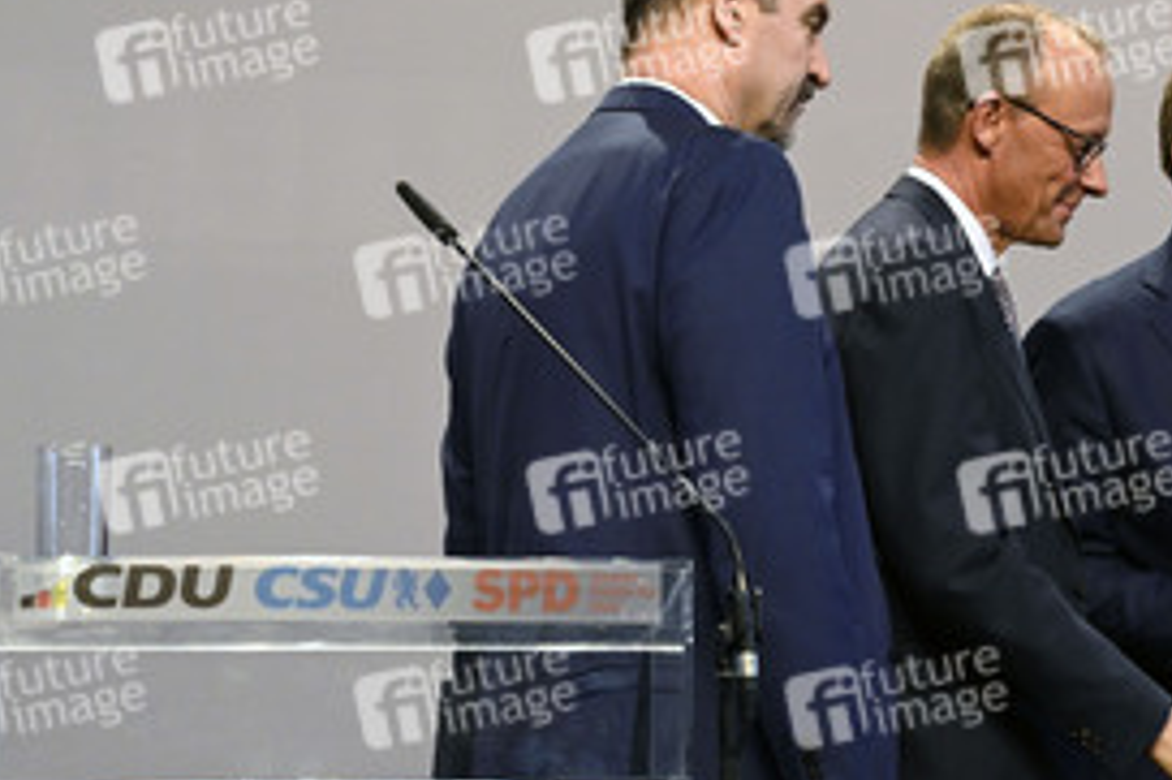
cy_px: 375
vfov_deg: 9.7
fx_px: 4587
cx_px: 954
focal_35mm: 141
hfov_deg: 14.5
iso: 5000
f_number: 8
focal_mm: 85
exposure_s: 1/250
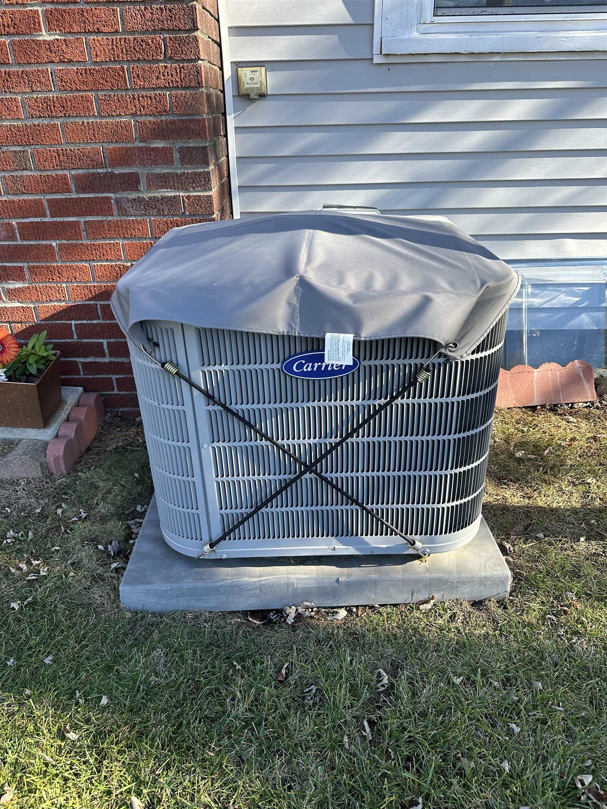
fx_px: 561
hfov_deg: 56.8
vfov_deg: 71.6
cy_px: 404
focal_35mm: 24
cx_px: 304
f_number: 1.78
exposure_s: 1/762
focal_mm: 6.86
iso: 80
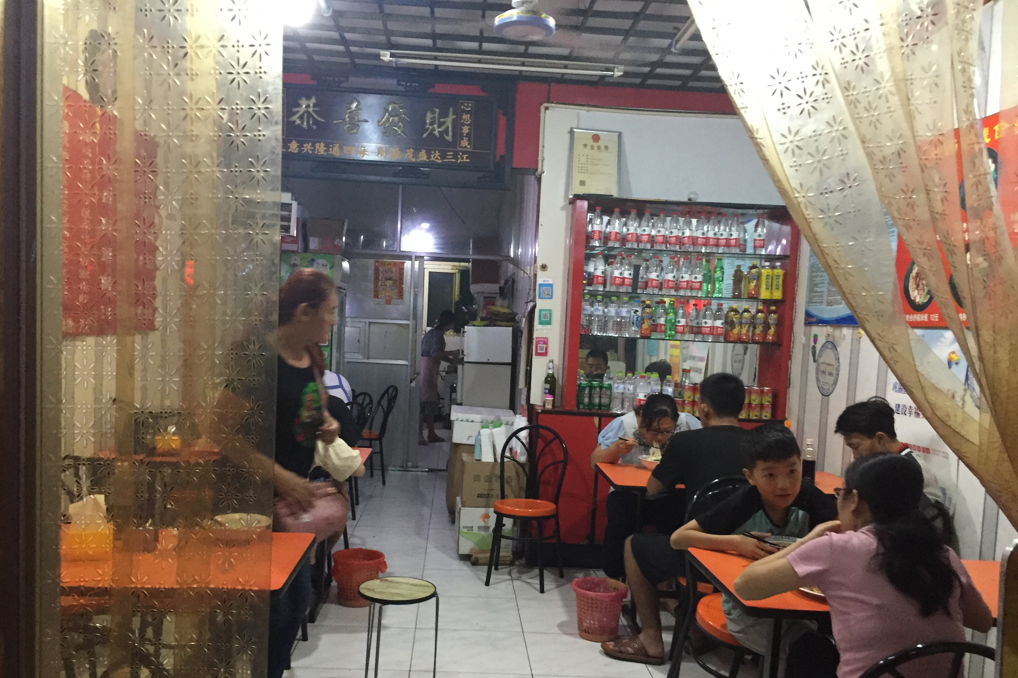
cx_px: 500
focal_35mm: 31
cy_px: 391
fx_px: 877
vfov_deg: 42.2
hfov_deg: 60.3
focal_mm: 4.15
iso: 250
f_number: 2.2
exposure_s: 1/25
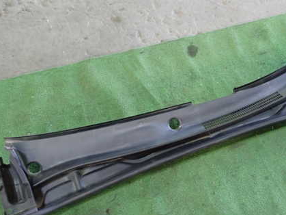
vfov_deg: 33.4
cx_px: 191
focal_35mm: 43
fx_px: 355
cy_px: 132
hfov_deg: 43.2
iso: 640
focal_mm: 5.4
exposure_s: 1/30
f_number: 2.3
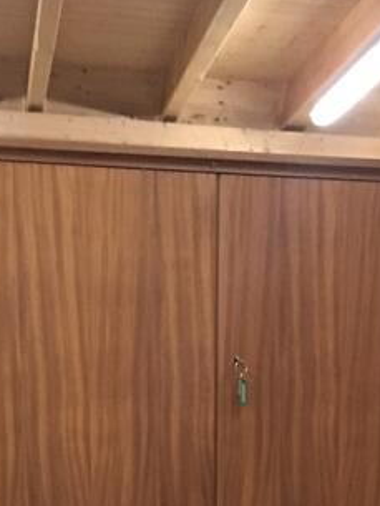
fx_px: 1112
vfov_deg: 23.0
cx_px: 234
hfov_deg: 19.4
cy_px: 645
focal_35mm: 76
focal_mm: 4.15
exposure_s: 1/17
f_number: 2.2
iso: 320
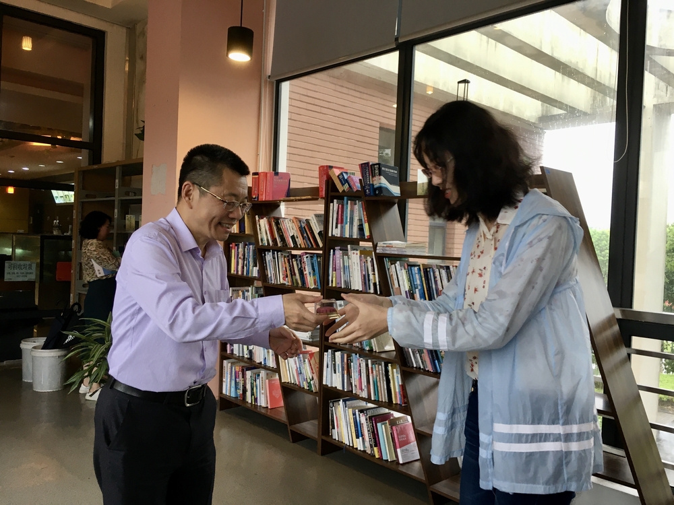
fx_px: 565
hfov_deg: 61.7
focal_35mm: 29
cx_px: 337
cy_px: 252
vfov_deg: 48.2
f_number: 2.2
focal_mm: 4.15
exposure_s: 1/33
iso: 40
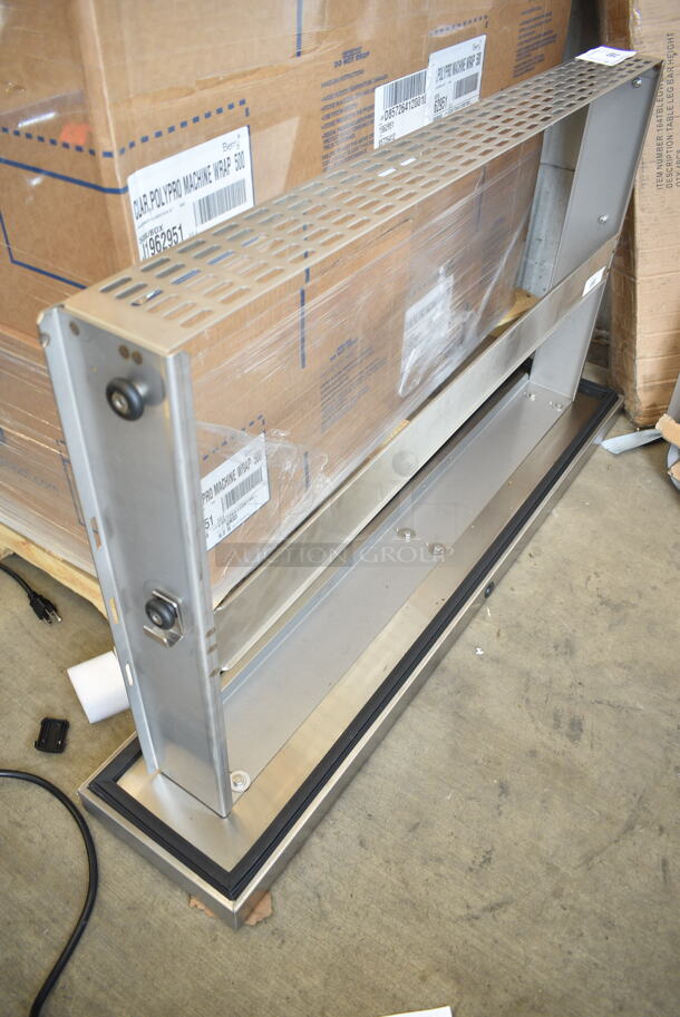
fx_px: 764
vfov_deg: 67.3
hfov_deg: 48.0
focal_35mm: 27
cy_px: 508
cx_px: 340
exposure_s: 1/30
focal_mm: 18
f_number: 3.5
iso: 200
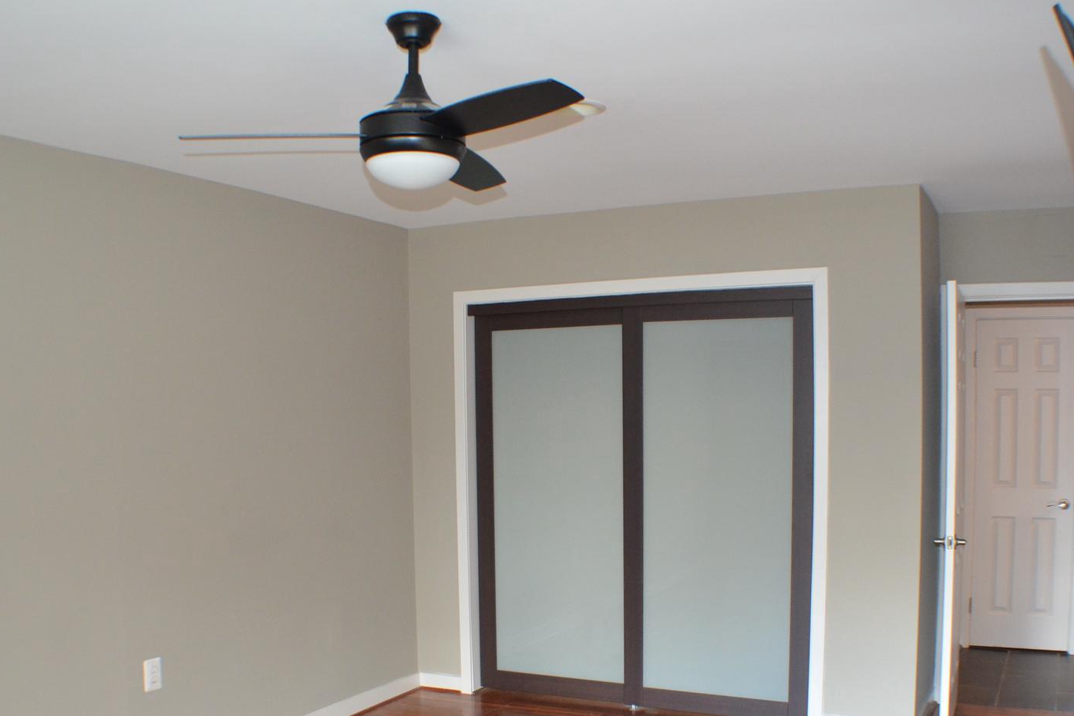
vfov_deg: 30.2
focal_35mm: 44
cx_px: 574
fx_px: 1313
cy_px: 497
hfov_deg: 44.5
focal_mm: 20
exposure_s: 1/60
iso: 1400
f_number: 3.8
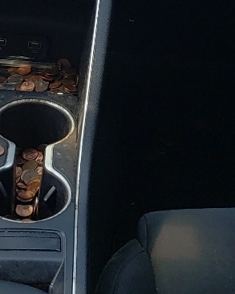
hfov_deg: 13.9
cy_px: -9
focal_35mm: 111
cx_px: 80
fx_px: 965
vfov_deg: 16.9
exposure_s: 1/370
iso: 50
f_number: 1.5
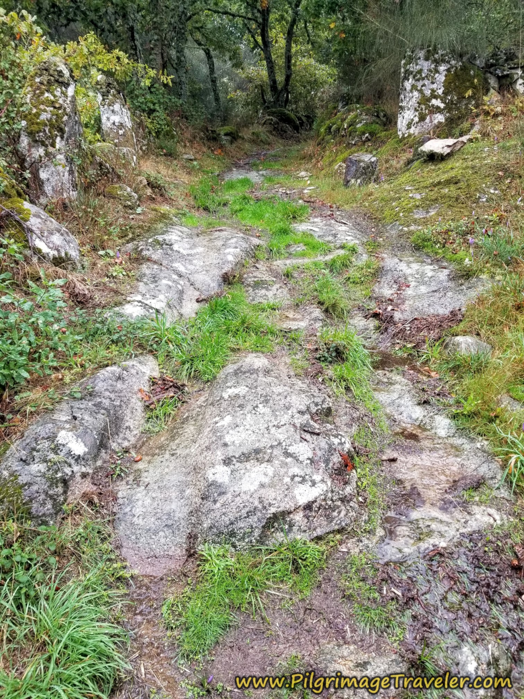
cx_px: 262
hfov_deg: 53.1
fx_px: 525
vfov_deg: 67.3
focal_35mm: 26
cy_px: 350
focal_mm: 4.3
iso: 100
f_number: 1.7
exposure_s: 1/60
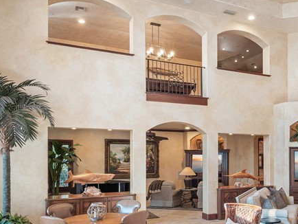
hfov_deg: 53.3
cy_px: 158
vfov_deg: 42.1
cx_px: 217
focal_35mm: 33
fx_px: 284
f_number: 7.1
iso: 200
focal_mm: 7
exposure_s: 1/8
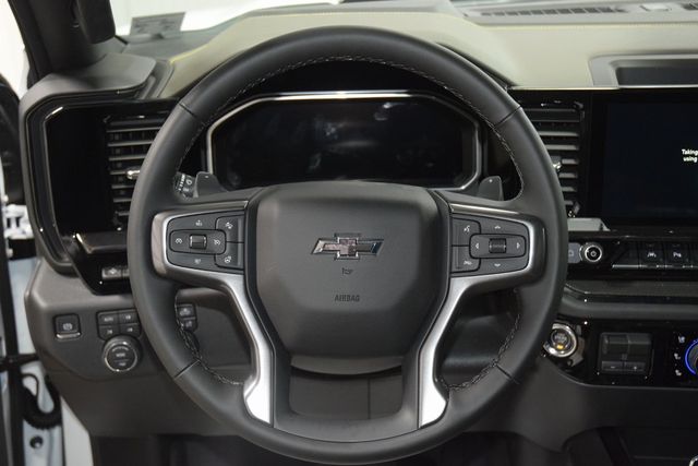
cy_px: 233
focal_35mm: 51
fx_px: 989
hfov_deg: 38.9
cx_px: 349
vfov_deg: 26.5
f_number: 4
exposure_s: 1/50
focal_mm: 34
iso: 2200
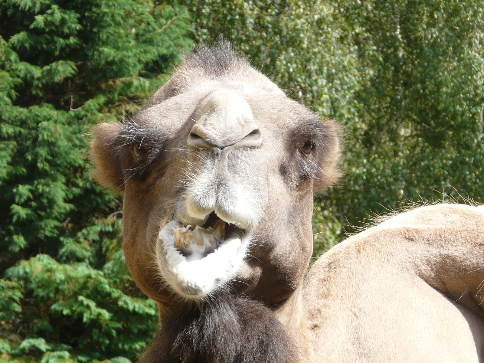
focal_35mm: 245
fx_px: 3426
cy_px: 182
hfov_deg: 8.1
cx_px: 242
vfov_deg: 6.1
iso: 100
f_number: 5
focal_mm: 25.3
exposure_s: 1/250
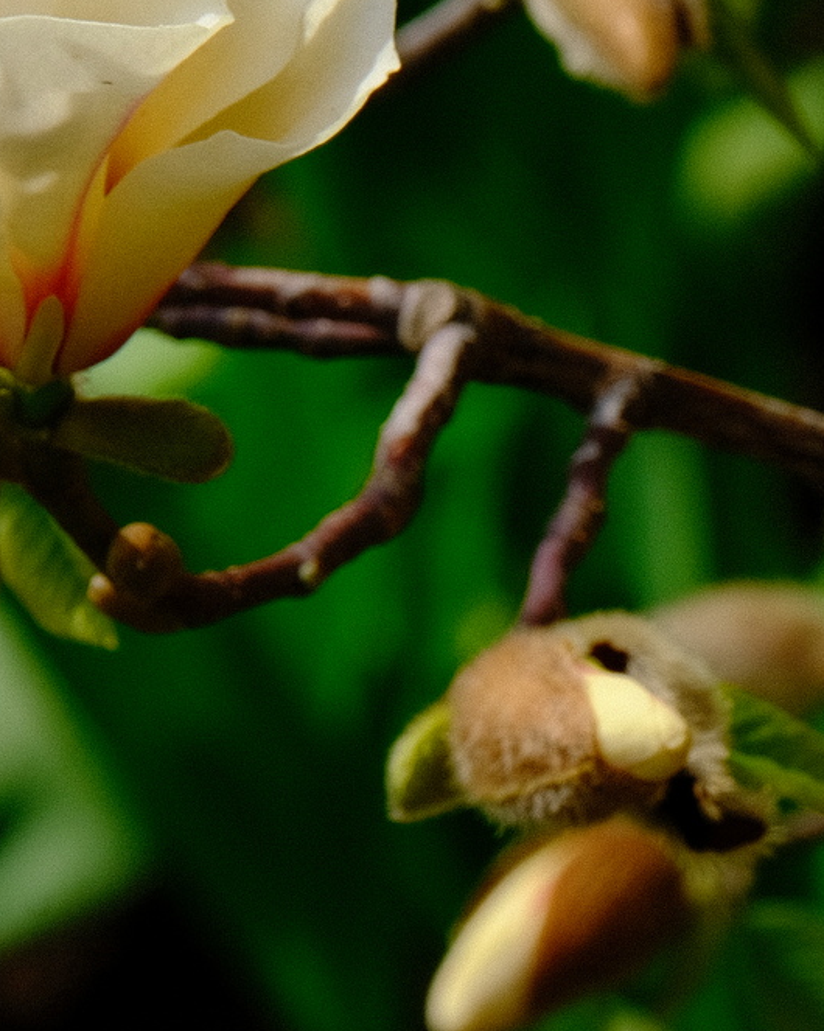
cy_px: 15
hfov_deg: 2.4
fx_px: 19824
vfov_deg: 3.0
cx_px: 1049
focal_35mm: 650
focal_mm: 148.5
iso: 320
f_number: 16
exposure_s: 1/120
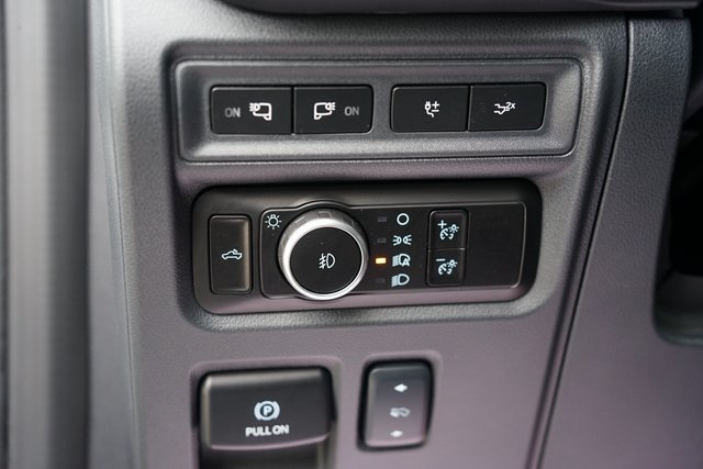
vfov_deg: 28.1
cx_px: 352
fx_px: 937
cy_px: 234
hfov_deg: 41.1
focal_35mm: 48
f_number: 3.5
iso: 1600
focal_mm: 48
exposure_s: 1/60
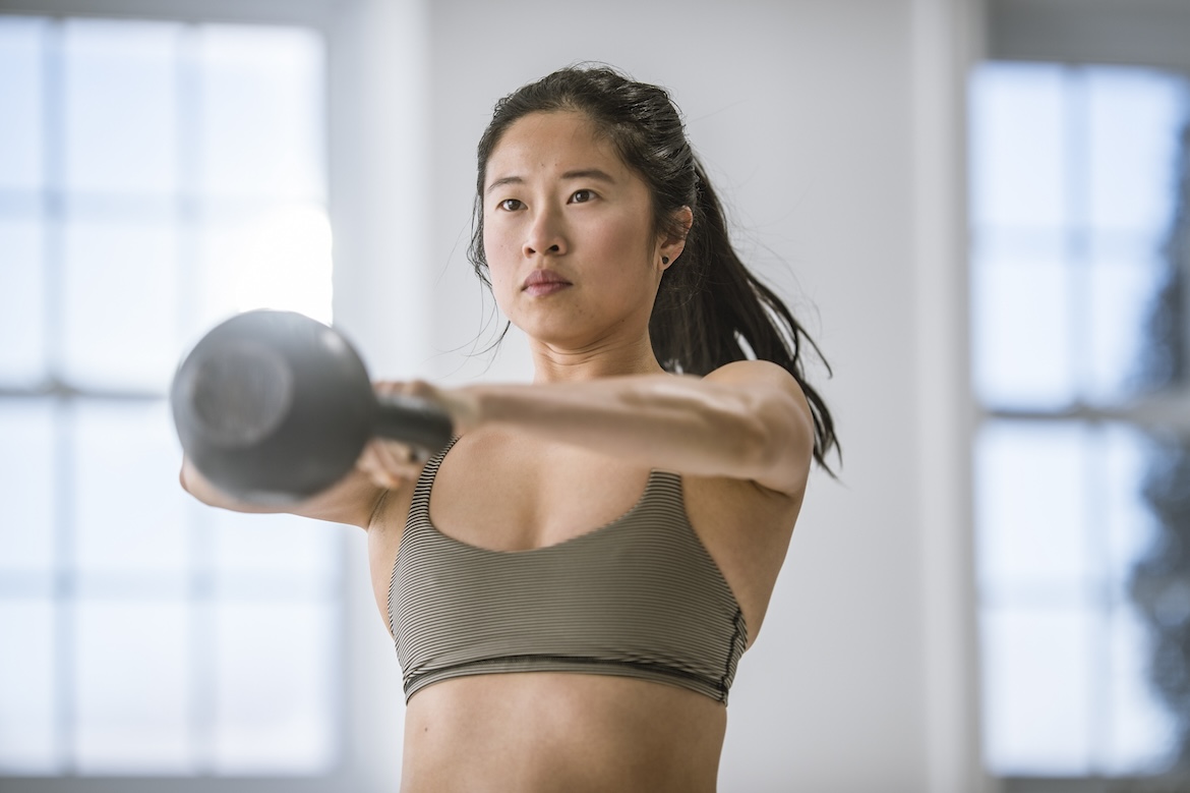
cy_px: 396
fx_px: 6608
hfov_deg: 10.3
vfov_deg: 6.9
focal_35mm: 200
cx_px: 595
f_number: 2
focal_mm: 200
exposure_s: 1/1000
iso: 100
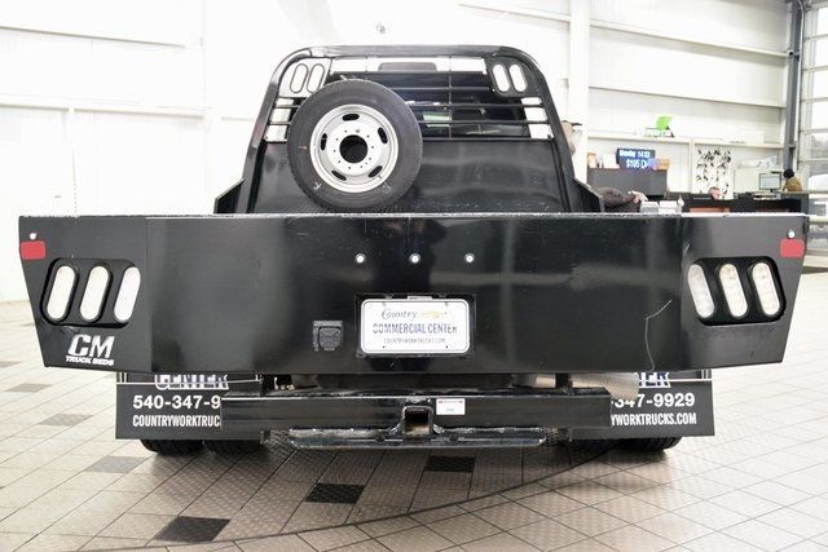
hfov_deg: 53.1
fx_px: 828
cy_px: 276
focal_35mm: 36
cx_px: 414
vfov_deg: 36.9
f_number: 4.5
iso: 1600
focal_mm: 24
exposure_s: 1/60
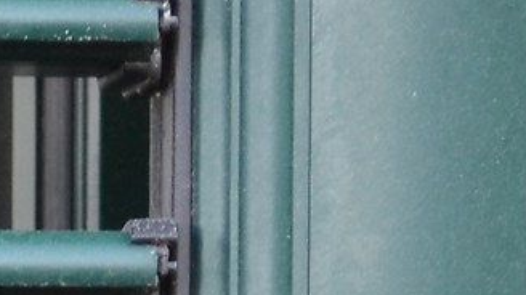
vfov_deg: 2.4
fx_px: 7053
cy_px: 996
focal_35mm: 506
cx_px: -419
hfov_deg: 4.2
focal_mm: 44
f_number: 5.3
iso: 400
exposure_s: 1/50
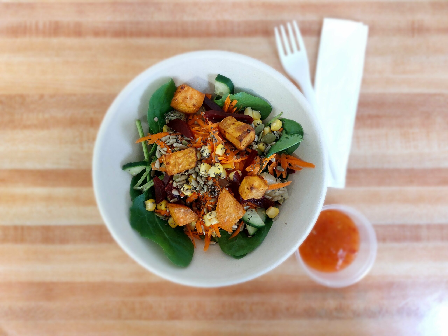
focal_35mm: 24
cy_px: 168
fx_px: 311
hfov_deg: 71.6
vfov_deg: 56.8
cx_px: 224
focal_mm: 5.23
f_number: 1.8
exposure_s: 1/50
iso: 400
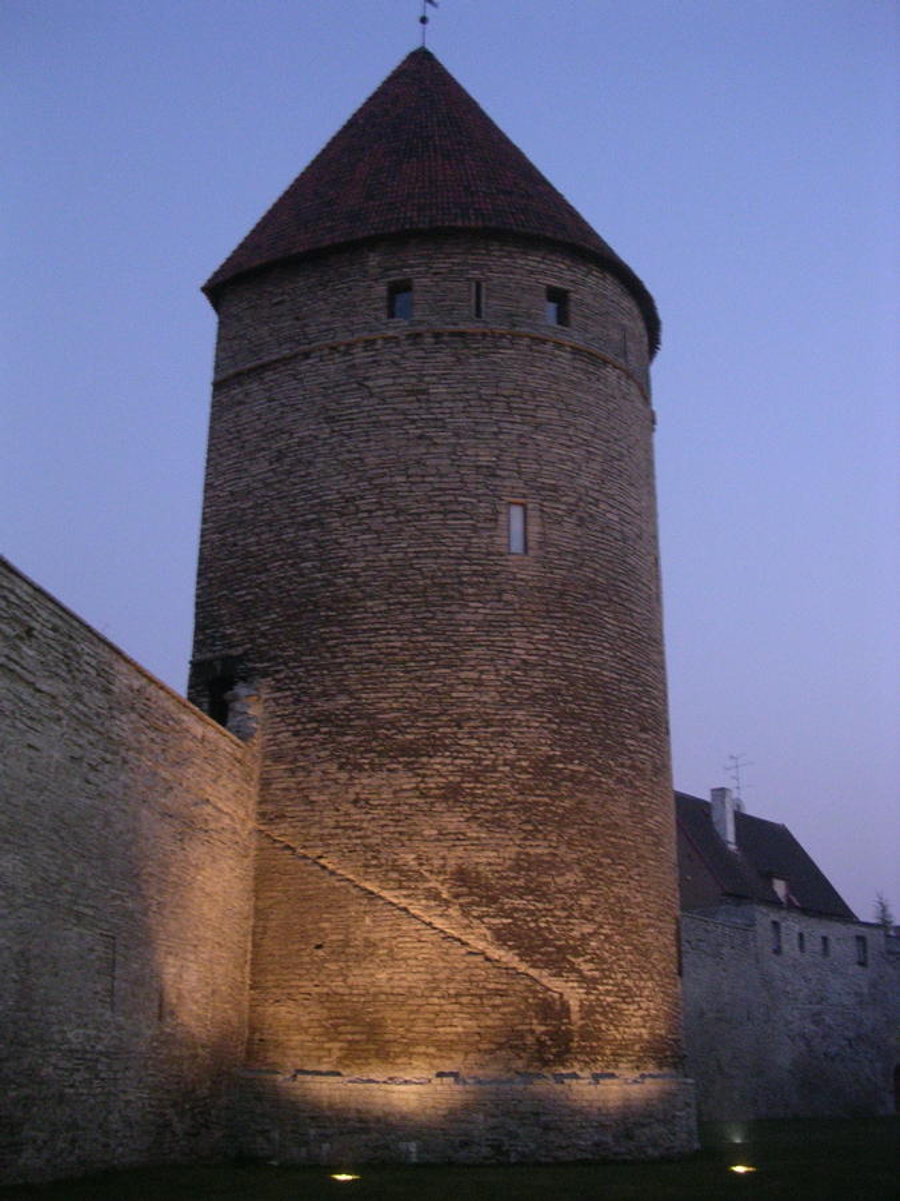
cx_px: 450
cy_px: 600
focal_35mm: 38
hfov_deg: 37.7
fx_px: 1317
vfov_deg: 49.0
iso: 400
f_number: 2.8
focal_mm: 5.8
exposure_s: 1/4.5
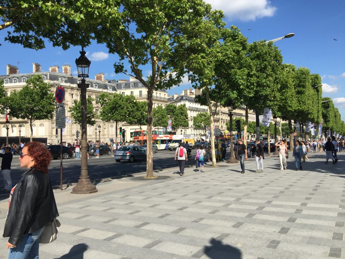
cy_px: 130
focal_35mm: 29
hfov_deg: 61.7
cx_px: 172
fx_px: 289
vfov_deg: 48.2
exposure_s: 1/1883
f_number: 2.2
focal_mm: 4.15
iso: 32
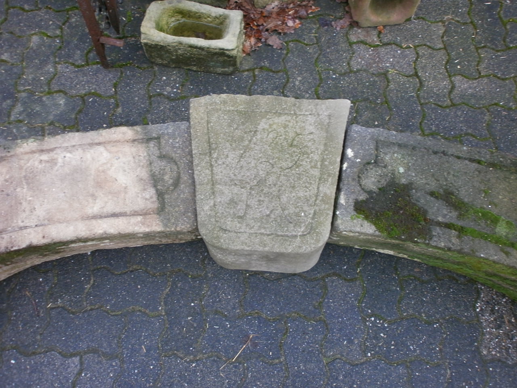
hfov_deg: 65.3
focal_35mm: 27
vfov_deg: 51.4
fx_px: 403
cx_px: 258
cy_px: 194
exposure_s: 1/30
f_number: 2.9
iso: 125
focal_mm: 4.8
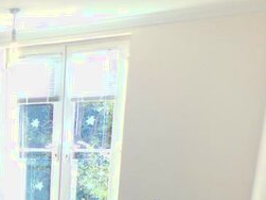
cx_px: -91
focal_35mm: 67
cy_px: 246
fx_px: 515
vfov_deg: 20.4
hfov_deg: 24.7
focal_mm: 4.3
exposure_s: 1/70
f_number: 3
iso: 100
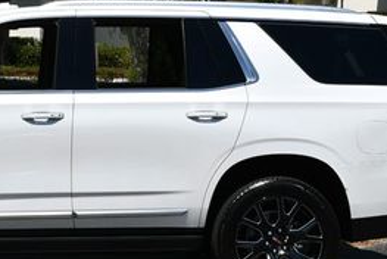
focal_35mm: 117
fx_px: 1259
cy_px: 50
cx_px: 68
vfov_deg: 11.7
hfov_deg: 17.3
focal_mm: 24
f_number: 9
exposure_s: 1/320
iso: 100
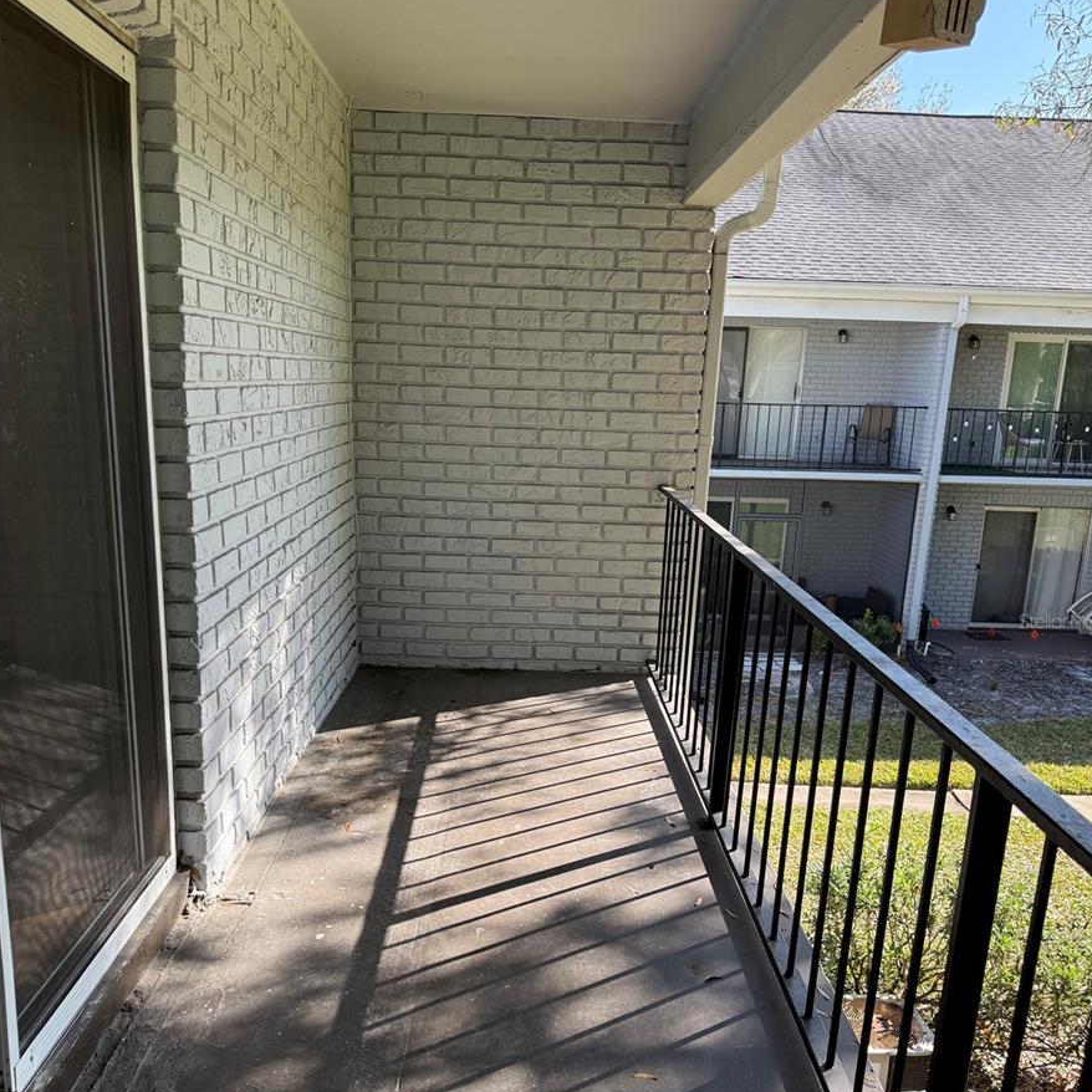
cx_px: 547
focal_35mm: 29
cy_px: 621
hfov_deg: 55.6
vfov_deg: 55.4
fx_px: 1035
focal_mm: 6.76
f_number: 1.78
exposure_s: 1/909
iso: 100
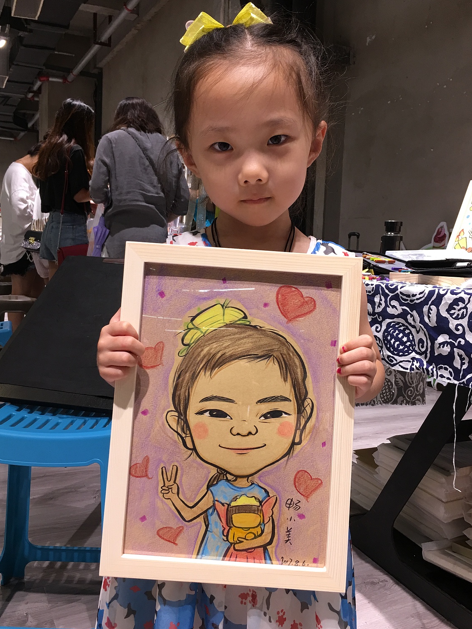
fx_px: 600
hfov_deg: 42.9
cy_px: 299
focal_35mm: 33
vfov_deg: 55.3
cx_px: 226
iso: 40
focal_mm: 4.15
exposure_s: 1/17
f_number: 2.2
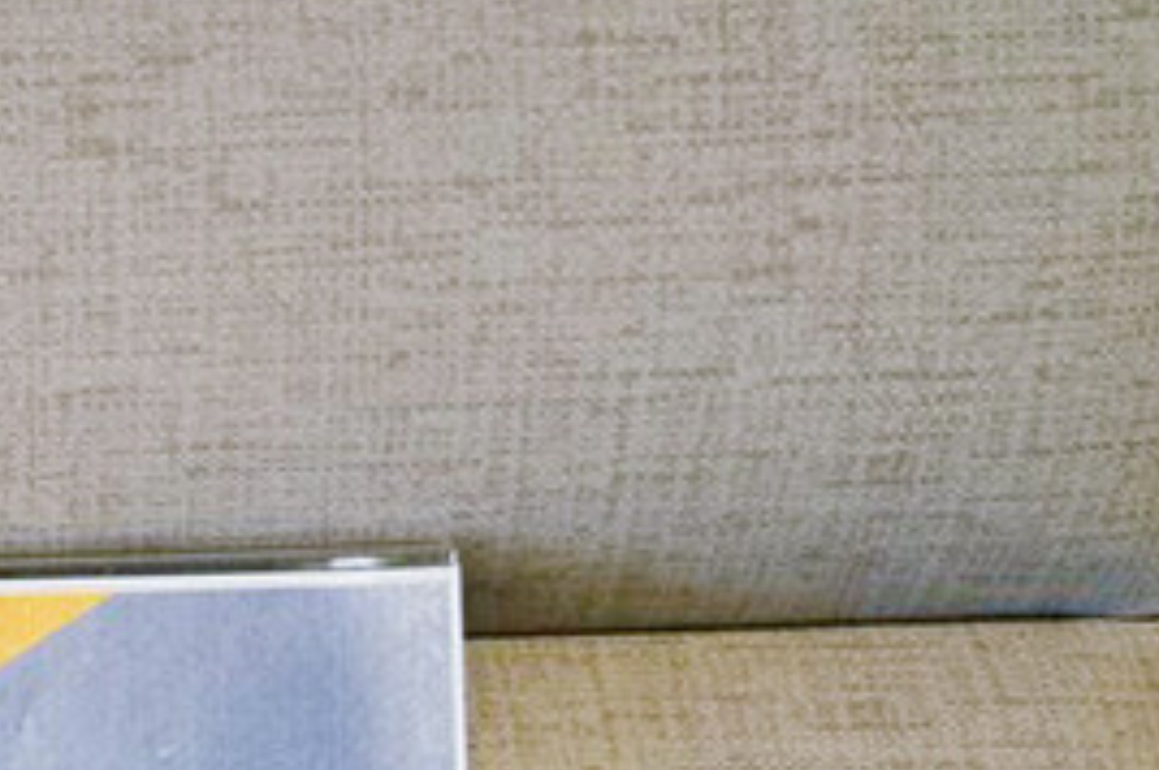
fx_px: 4084
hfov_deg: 14.9
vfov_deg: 10.4
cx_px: -627
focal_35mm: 127
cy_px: 1168
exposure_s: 1/40
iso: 640
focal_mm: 40
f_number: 4
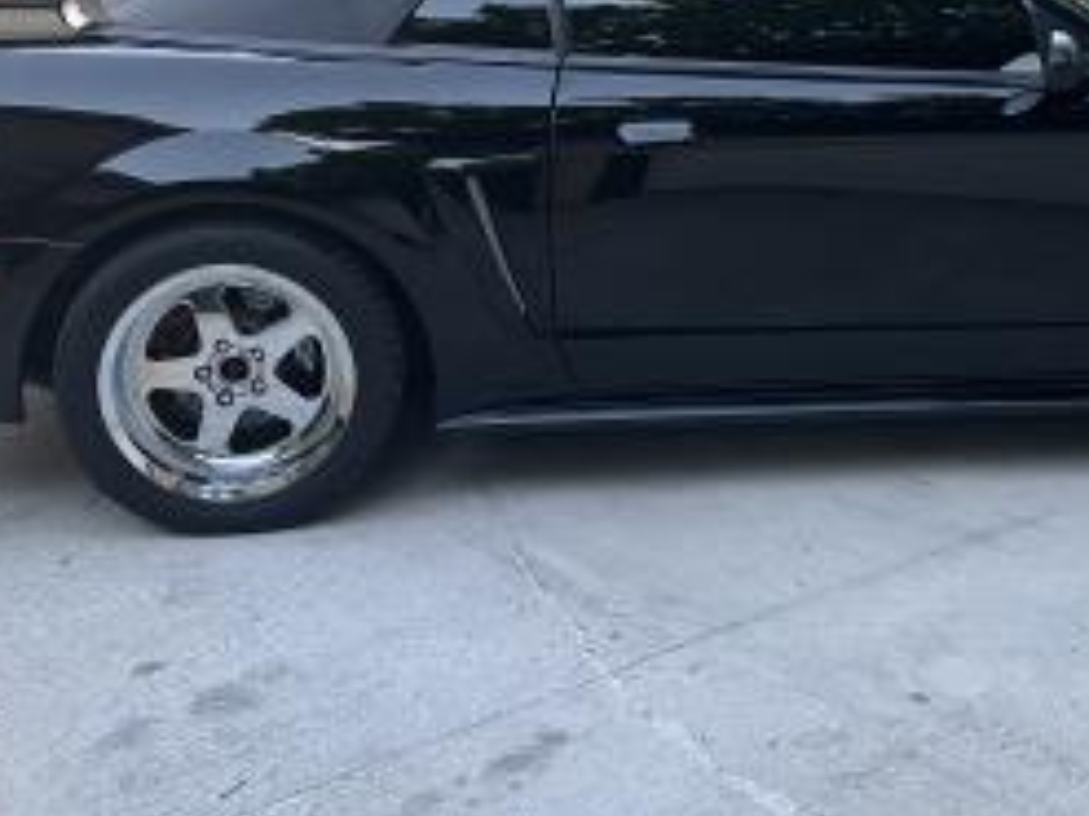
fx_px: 1667
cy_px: 79
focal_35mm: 53
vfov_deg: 26.6
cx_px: 772
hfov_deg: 35.6
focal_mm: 5.7
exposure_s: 1/72
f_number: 1.5
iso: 125
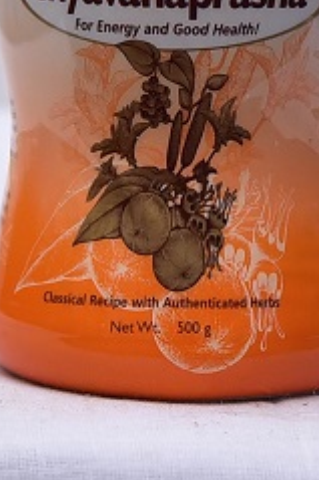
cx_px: 223
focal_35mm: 121
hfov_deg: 11.3
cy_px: 56
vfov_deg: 16.7
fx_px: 1611
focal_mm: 55
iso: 1250
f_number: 4
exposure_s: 1/160
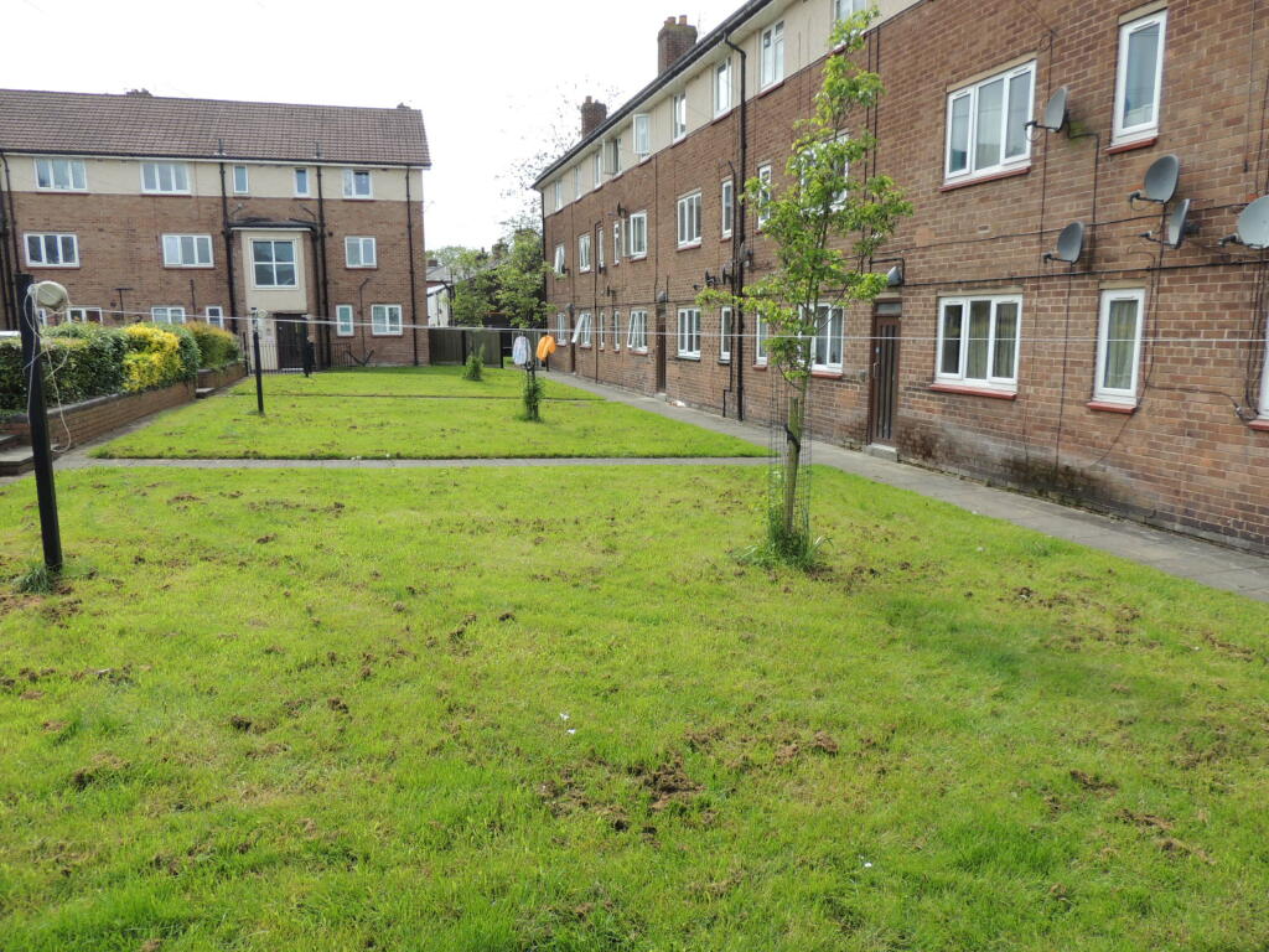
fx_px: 880
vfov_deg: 56.8
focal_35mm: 24
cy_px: 476
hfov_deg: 71.6
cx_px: 634
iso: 100
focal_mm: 4.3
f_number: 3
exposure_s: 1/500
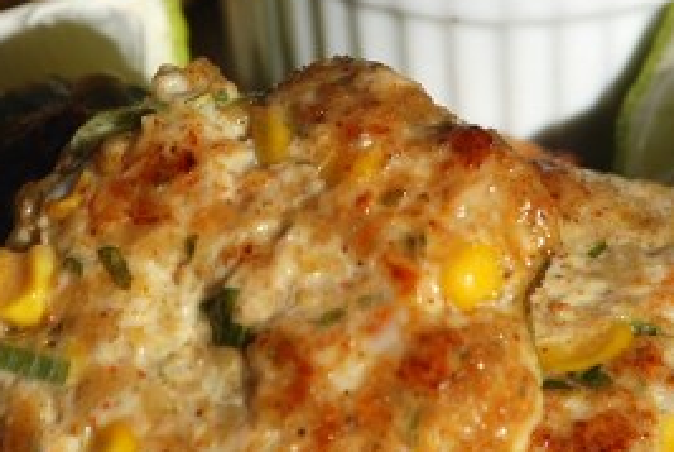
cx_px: 308
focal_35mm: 540
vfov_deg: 2.6
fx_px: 10127
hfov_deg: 3.8
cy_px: -48
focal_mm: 120
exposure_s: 1/500
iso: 100
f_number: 5.6
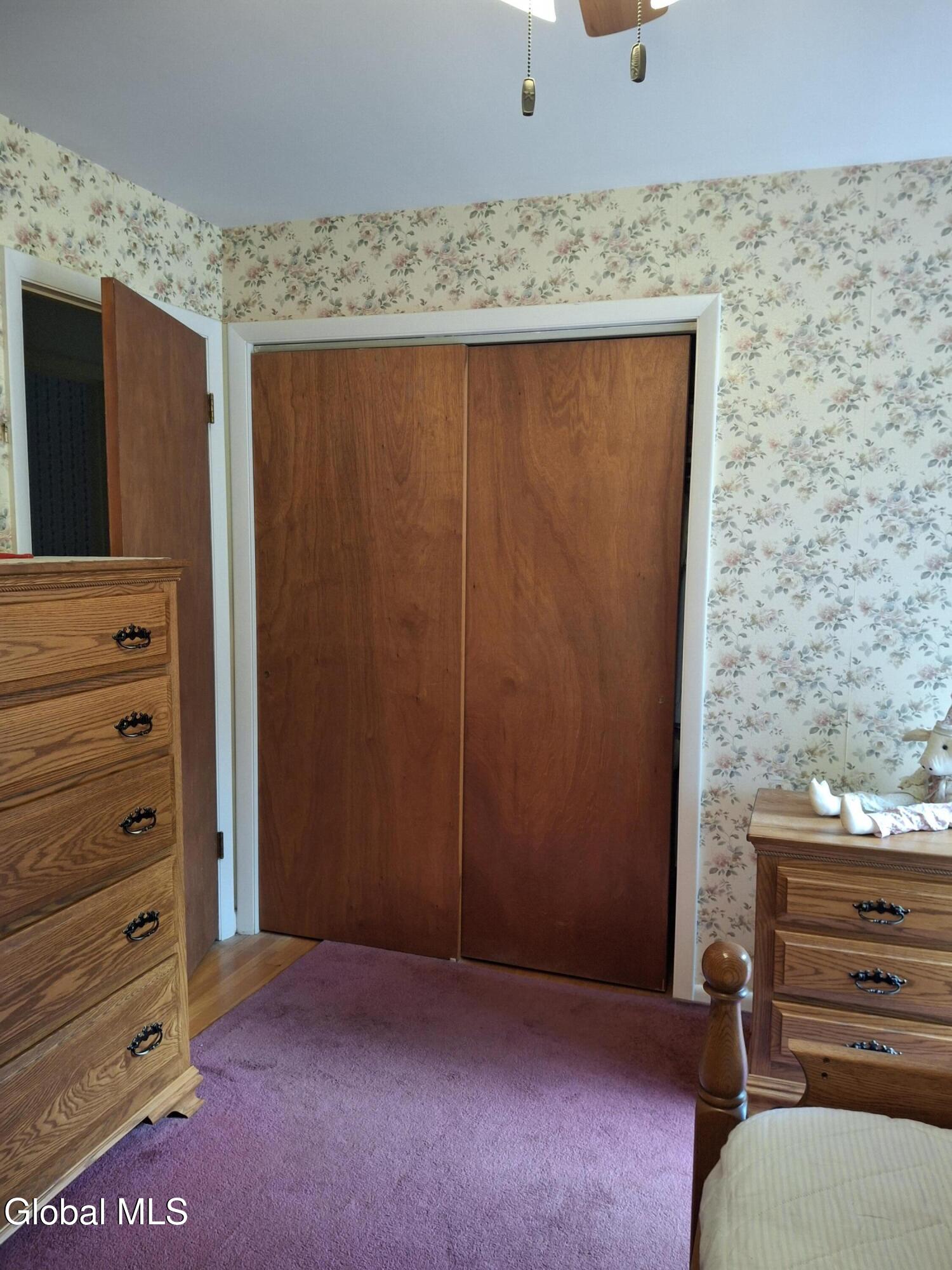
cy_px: 635
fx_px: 917
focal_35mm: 25
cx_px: 476
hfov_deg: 54.9
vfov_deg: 69.4
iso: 250
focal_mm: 4.69
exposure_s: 1/50
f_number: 1.8
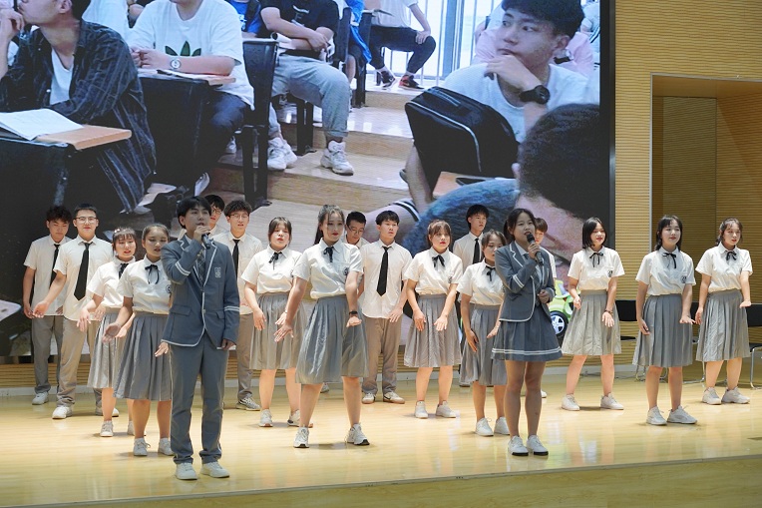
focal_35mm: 64
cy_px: 254
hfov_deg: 31.4
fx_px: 1354
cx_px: 381
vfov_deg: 21.2
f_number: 4
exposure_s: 1/160
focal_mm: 64
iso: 800
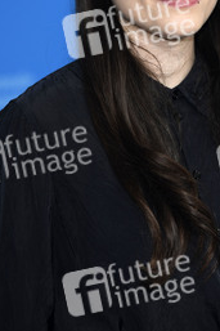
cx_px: 166
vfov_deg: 8.0
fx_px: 2359
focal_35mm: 257
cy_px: 93
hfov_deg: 5.3
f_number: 4
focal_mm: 165
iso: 640
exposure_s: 1/400
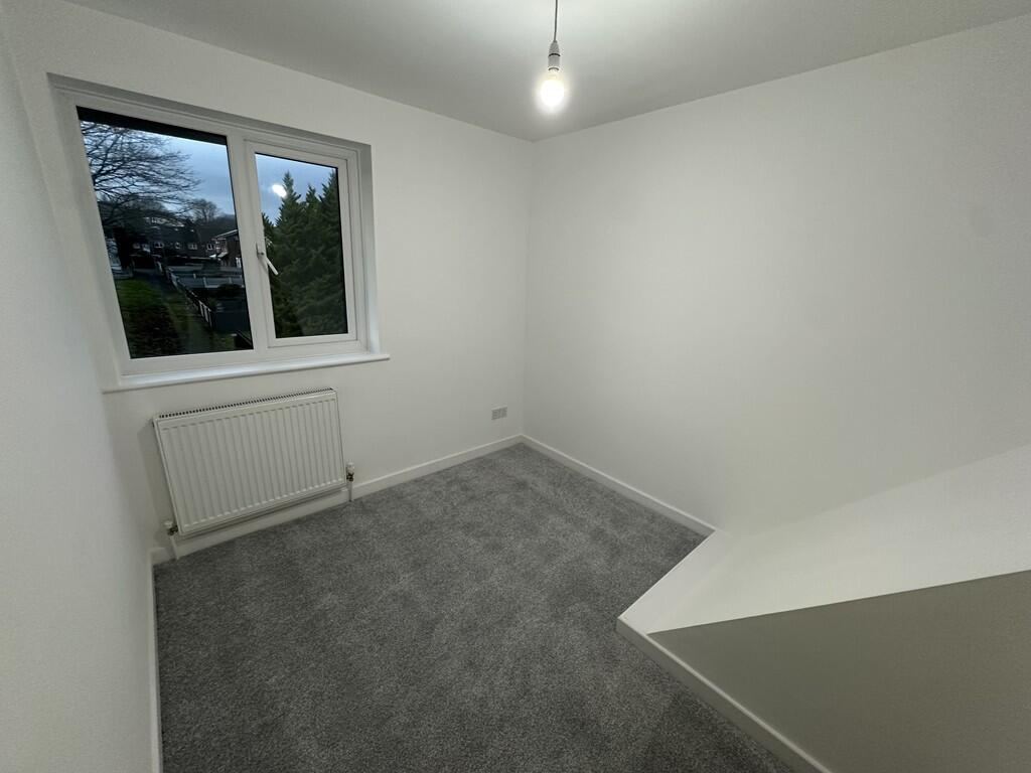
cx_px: 516
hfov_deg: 102.1
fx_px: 417
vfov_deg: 85.7
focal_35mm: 14
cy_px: 386
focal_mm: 2.22
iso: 250
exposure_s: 1/50
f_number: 2.2
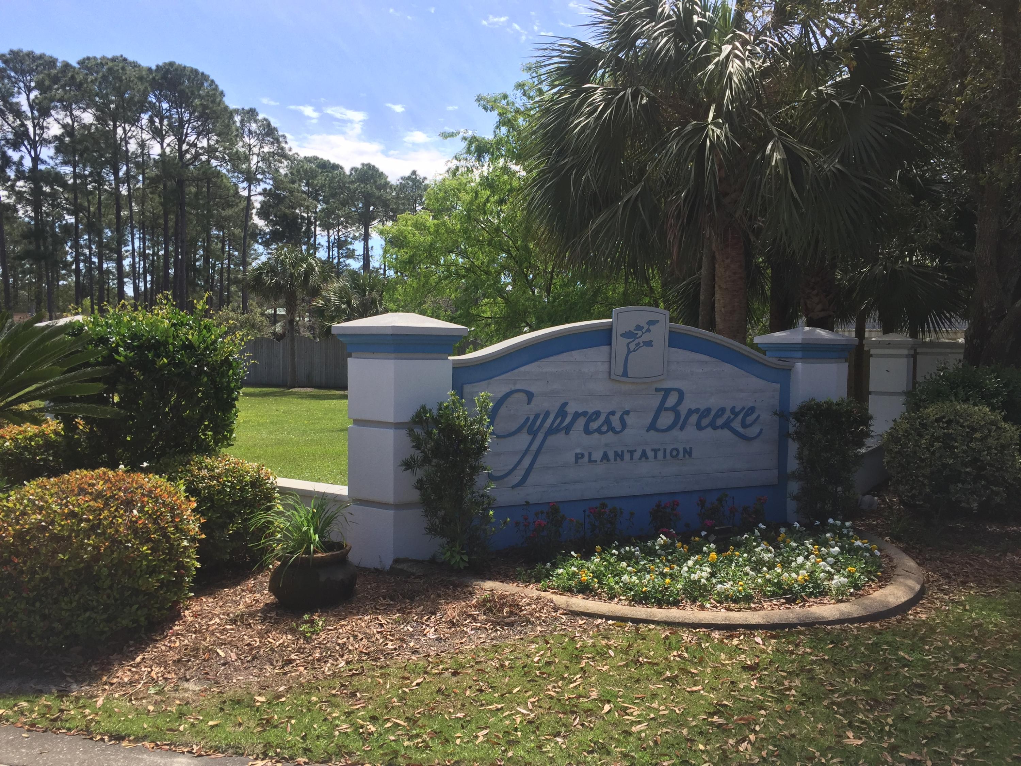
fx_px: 855
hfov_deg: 61.7
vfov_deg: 48.2
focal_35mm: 29
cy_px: 383
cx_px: 510
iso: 32
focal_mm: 4.15
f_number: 2.2
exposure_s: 1/1014
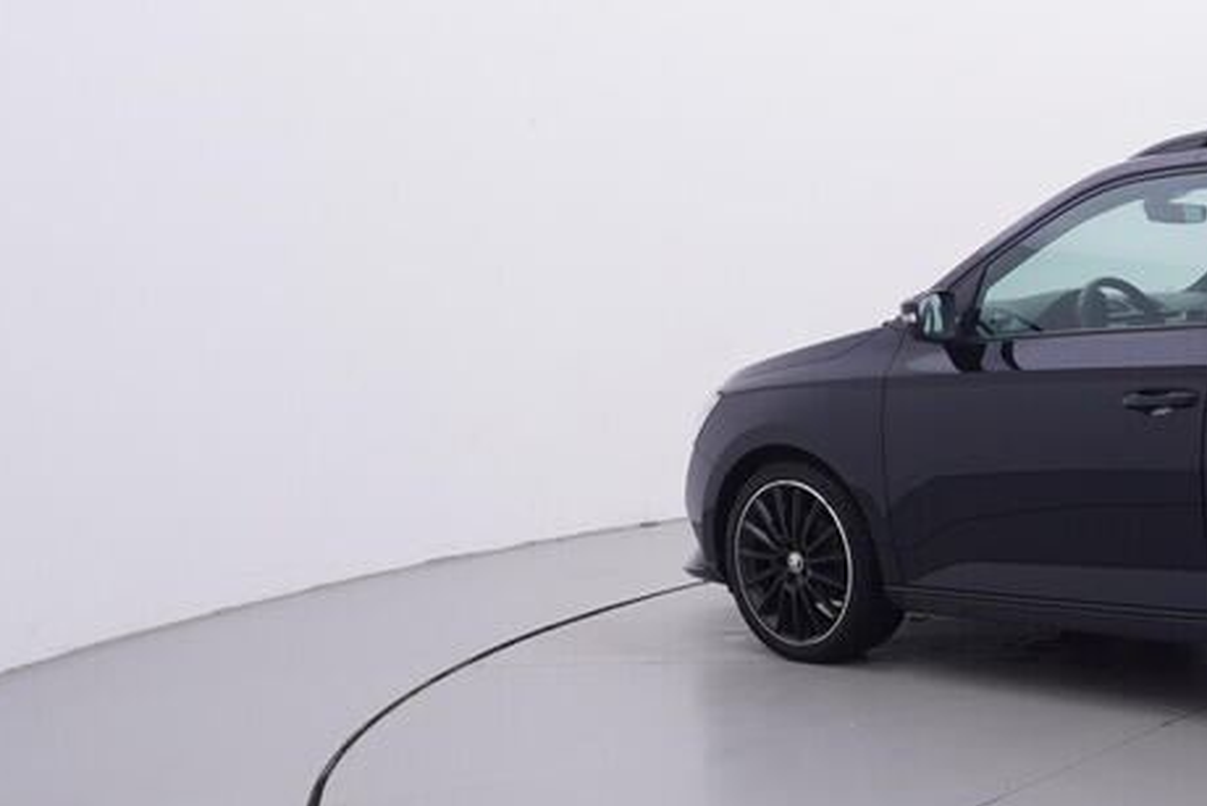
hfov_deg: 34.1
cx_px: 1333
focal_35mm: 50
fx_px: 1681
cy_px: 428
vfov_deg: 26.9
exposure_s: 1/80
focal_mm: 15
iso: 200
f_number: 5
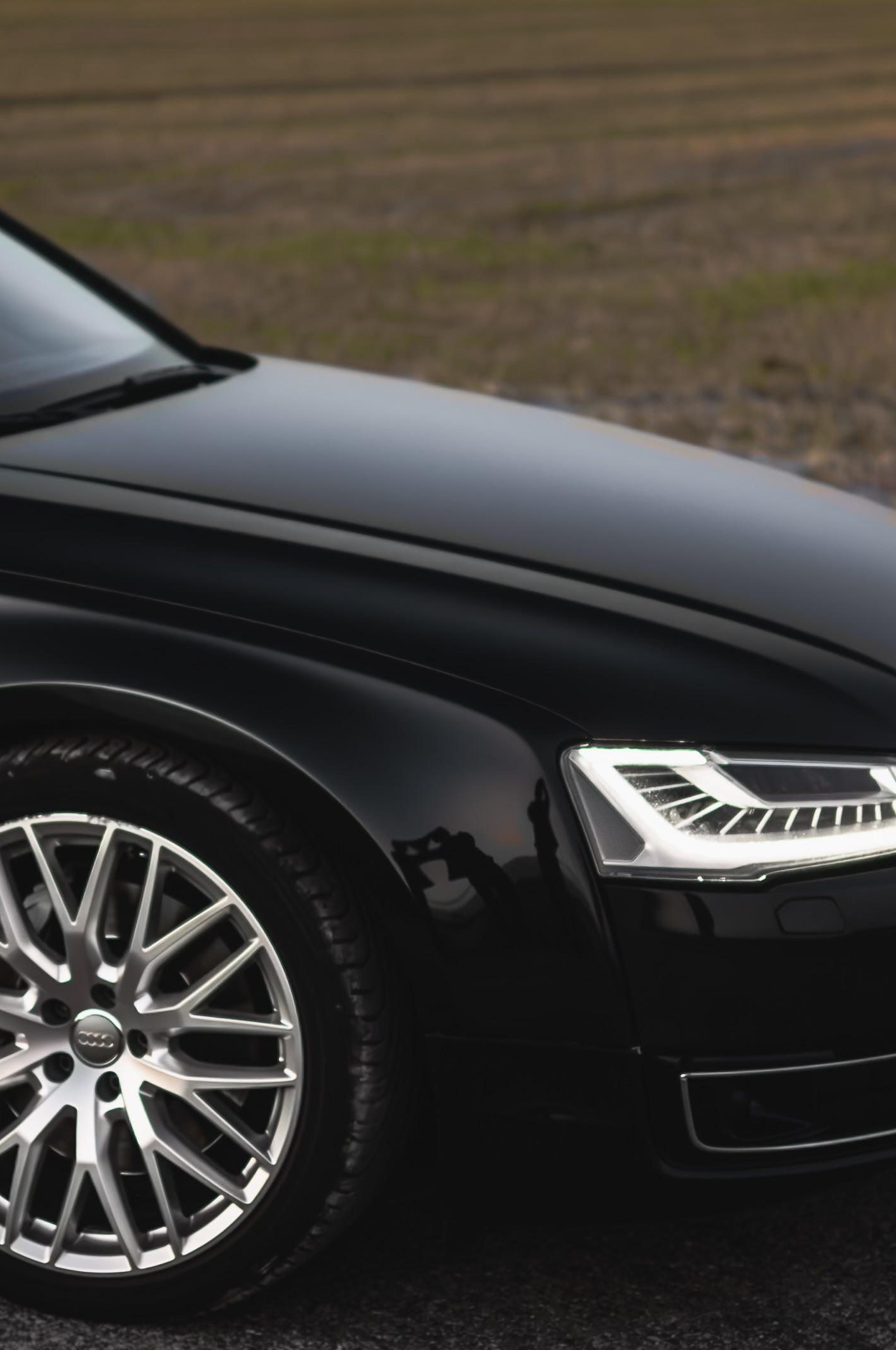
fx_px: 3969
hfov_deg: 12.9
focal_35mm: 106
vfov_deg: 19.3
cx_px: 476
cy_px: 529
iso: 200
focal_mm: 35
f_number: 1.8
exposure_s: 1/125
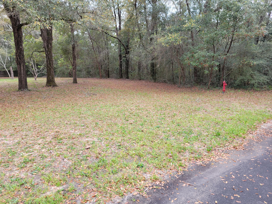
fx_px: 204
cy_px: 102
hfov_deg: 67.3
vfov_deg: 53.1
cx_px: 136
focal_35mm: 26
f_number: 1.8
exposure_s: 1/156
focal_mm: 5.4
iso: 40
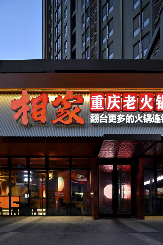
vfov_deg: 93.3
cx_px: 82
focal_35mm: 17
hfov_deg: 70.4
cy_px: 122
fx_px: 115
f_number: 16
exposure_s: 8
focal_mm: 17
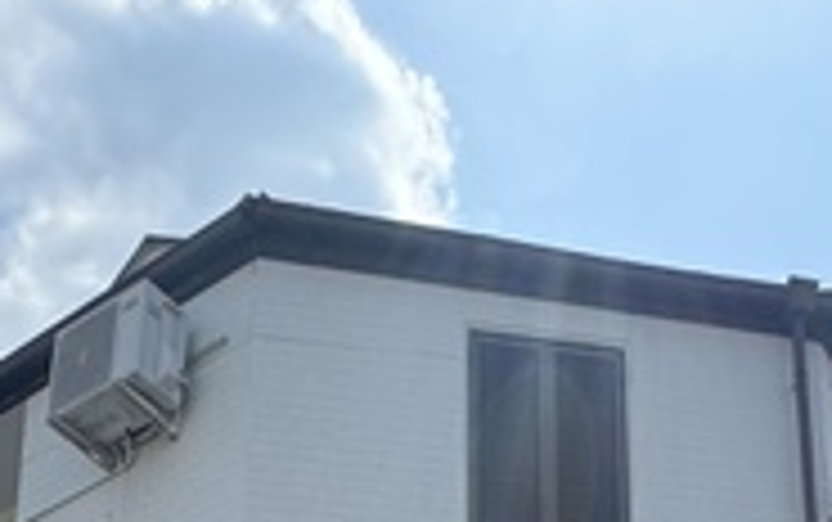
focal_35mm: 56
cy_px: 974
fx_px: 1271
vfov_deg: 17.9
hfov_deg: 36.2
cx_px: 441
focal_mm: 2.22
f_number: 2.2
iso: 50
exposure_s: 1/1346
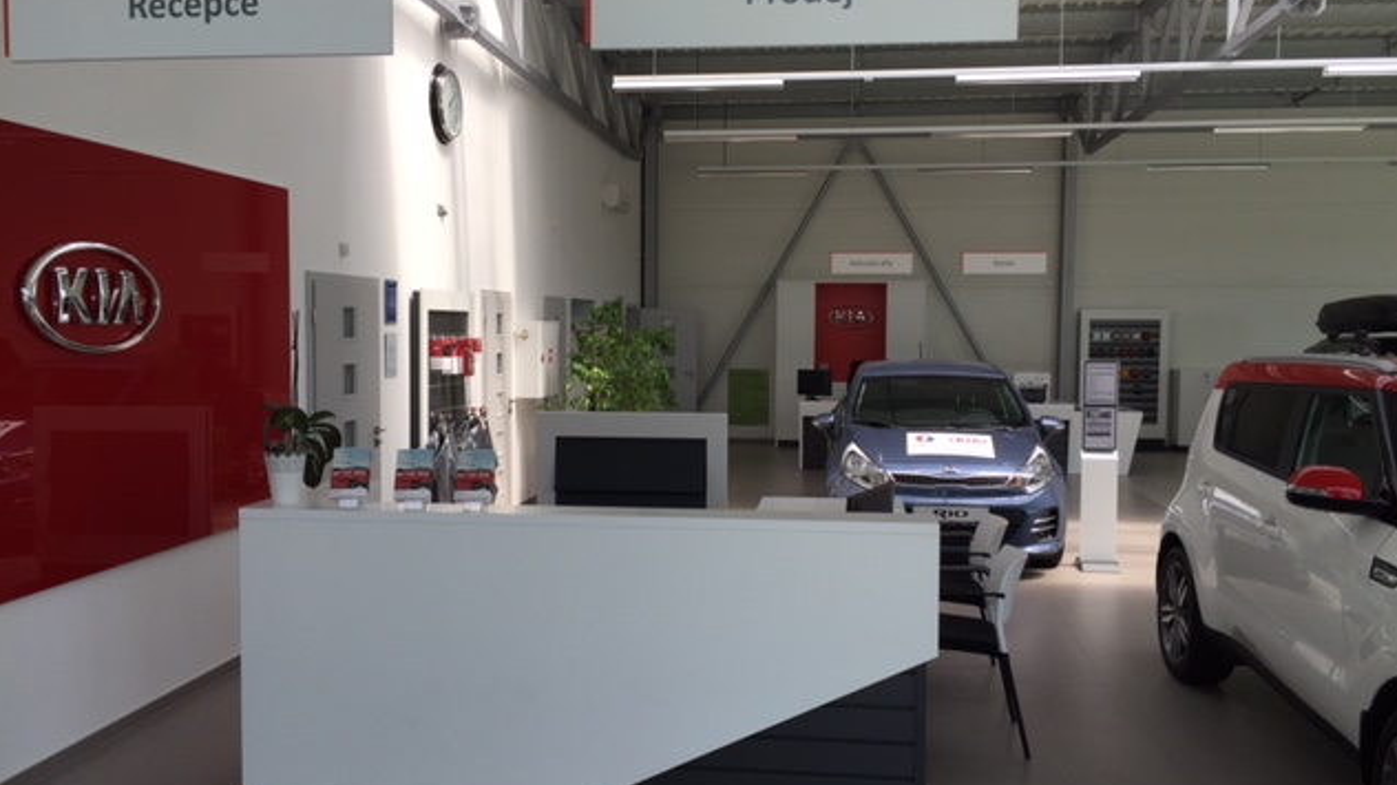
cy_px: 394
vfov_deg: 36.6
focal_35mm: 32
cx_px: 705
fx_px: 1185
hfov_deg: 61.0
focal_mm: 4.15
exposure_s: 1/549
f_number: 2.2
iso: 32
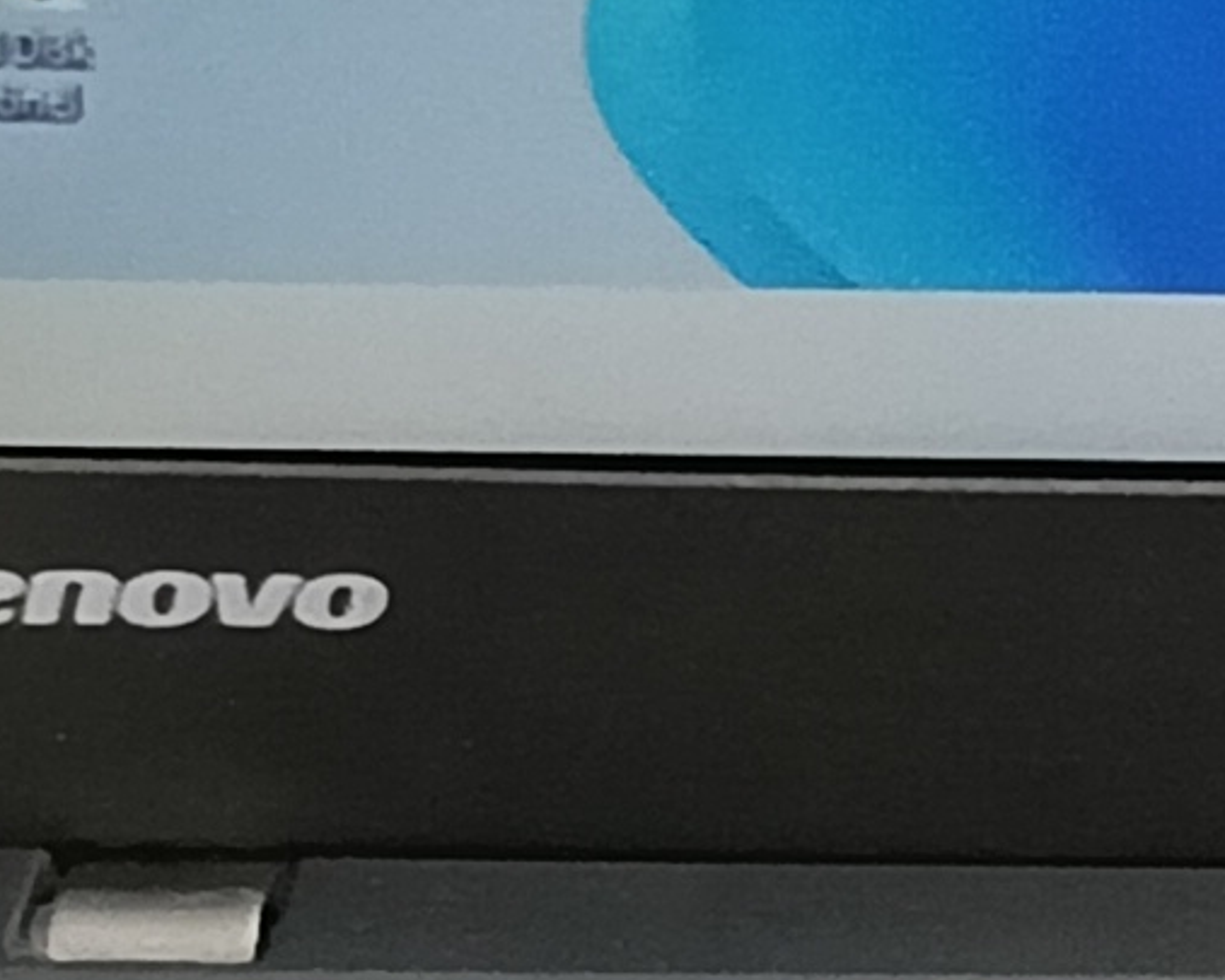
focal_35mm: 276
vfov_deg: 5.6
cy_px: 707
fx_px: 10010
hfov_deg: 6.8
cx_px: 2363
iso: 320
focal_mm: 3.98
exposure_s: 1/33.3
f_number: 1.8
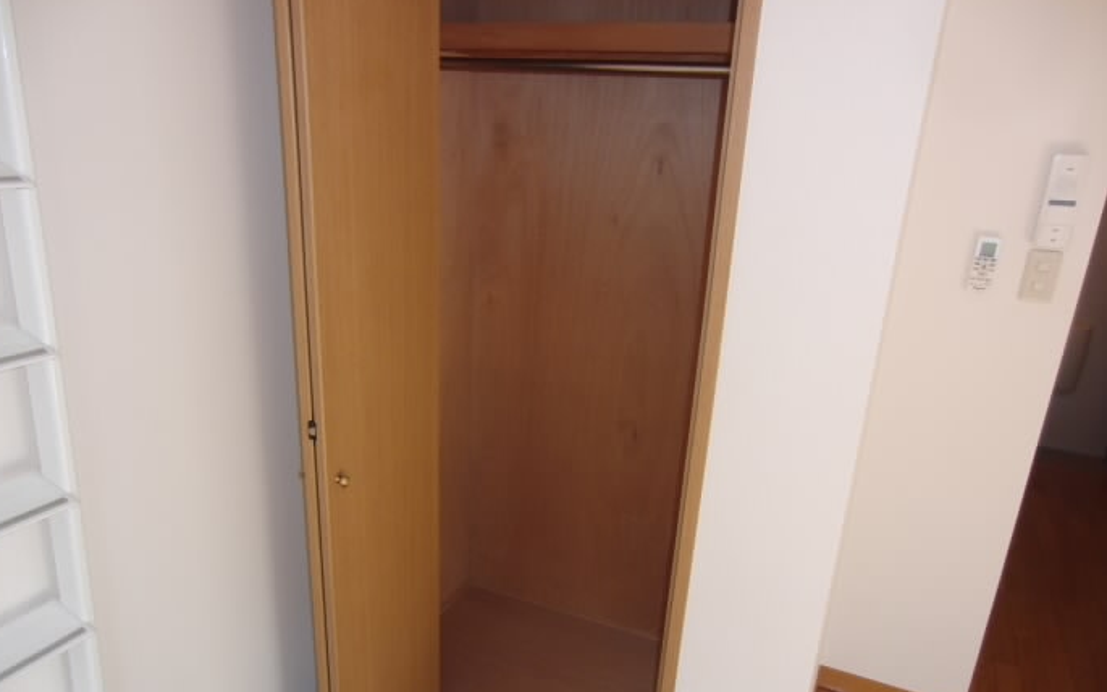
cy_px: 405
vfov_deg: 47.4
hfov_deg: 70.4
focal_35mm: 26
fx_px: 784
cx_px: 543
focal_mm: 4.3
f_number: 3.2
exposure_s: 1/60
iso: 125
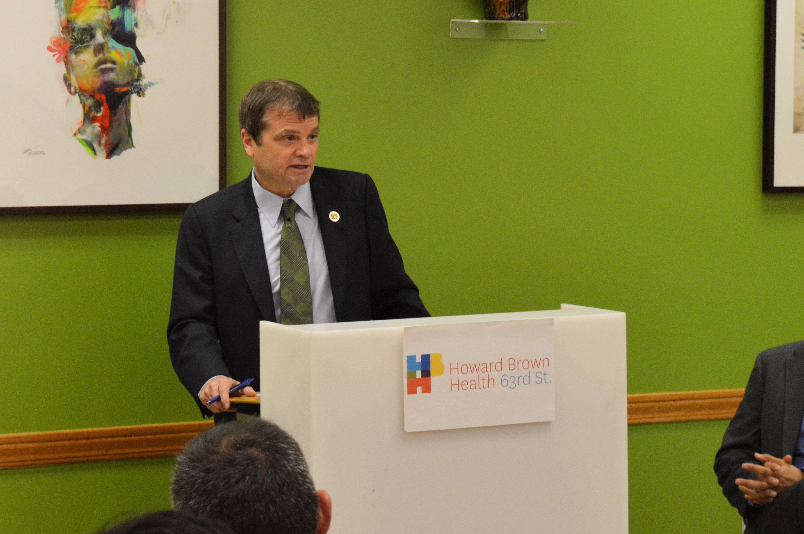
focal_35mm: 68
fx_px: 1506
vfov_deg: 20.1
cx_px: 402
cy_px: 267
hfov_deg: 29.9
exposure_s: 1/60
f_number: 5
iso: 720
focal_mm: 45
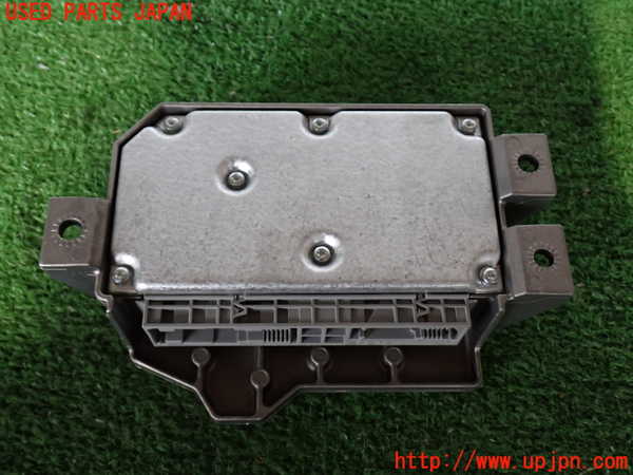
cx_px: 316
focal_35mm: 38
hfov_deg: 49.0
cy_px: 238
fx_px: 695
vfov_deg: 37.7
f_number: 2.7
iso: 500
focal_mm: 6.83
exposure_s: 1/40
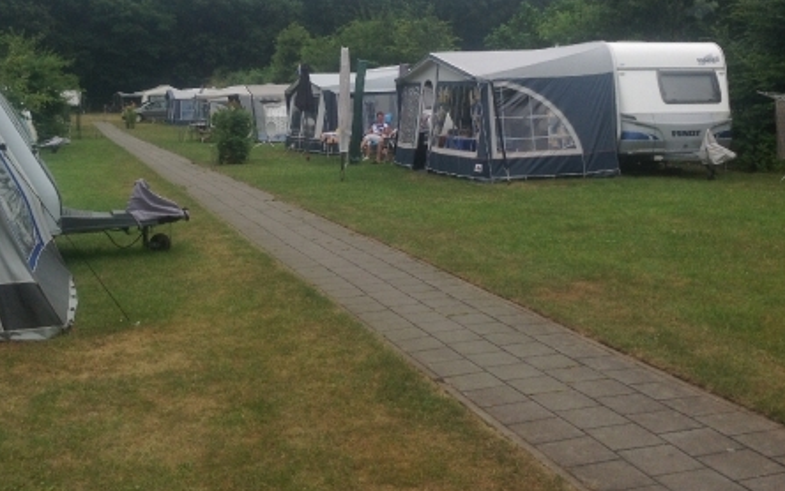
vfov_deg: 25.6
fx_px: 1070
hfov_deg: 40.2
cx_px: 352
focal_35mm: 50
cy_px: 127
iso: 50
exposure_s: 1/1374
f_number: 2.4
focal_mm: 4.28
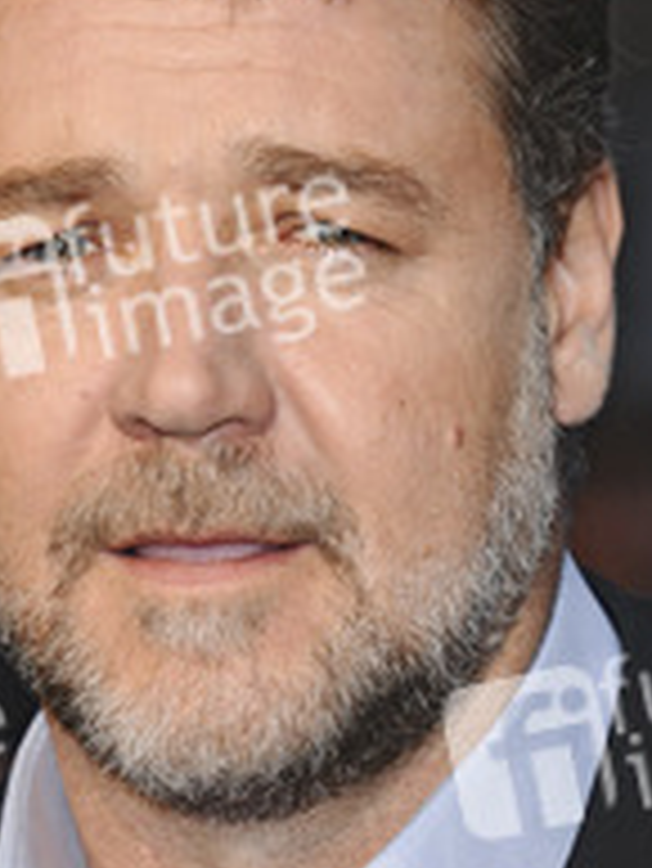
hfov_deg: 4.7
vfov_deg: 6.3
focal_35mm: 314
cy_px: 508
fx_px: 7877
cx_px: 268
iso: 320
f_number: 5
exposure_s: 1/200
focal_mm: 105
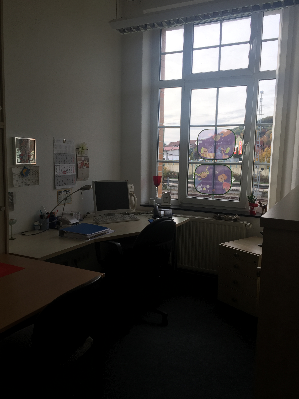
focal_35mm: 29
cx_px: 150
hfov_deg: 48.2
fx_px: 334
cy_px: 200
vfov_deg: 61.7
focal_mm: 4.15
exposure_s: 1/264
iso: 32
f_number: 2.2
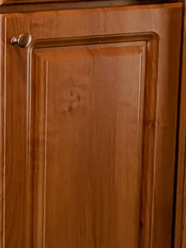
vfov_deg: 33.2
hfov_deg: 12.1
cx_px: -352
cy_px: 124
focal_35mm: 58
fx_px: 415
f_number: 1.95
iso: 46
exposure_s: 1/24
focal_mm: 2.23
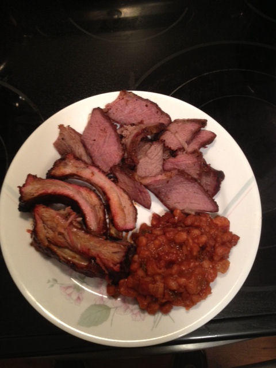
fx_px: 372
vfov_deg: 52.6
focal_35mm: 35
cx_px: 138
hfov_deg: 40.7
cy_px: 184
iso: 160
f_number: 2.4
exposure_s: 1/20
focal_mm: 4.28
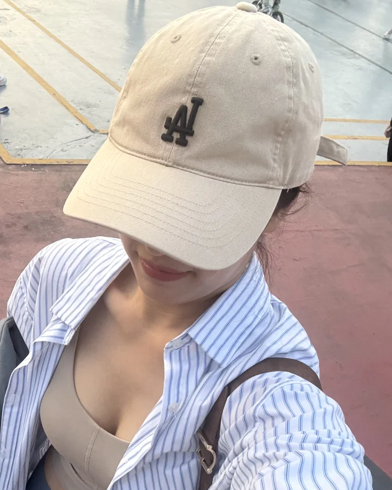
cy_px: 338
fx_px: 508
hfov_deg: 41.5
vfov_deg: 50.3
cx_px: 120
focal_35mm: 35
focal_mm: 2.69
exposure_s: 1/124
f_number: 1.9
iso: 20
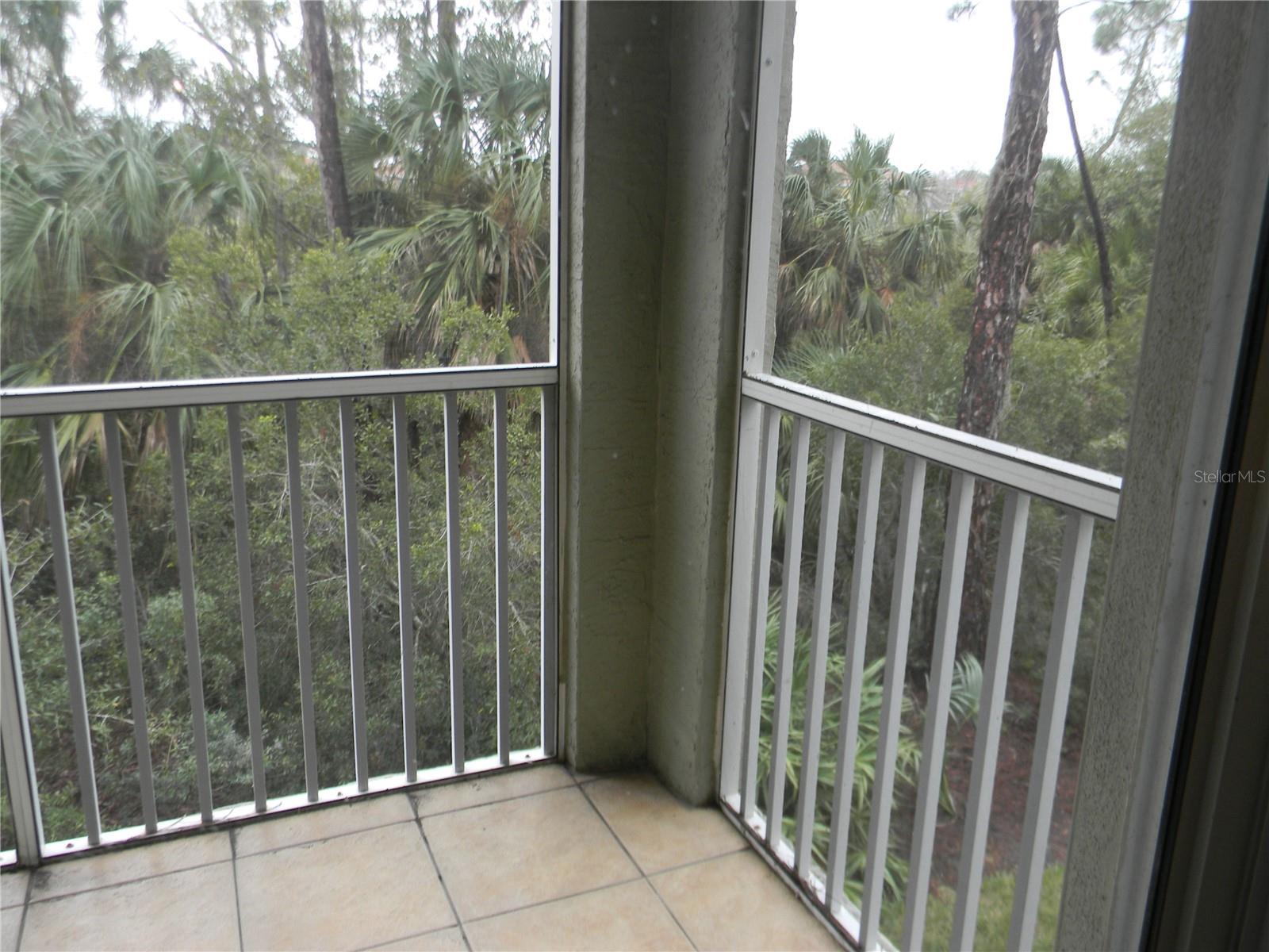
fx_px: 1026
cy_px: 476
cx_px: 634
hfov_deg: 63.4
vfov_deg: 49.7
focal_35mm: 28
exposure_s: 1/31.2
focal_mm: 5
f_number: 3.5
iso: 80
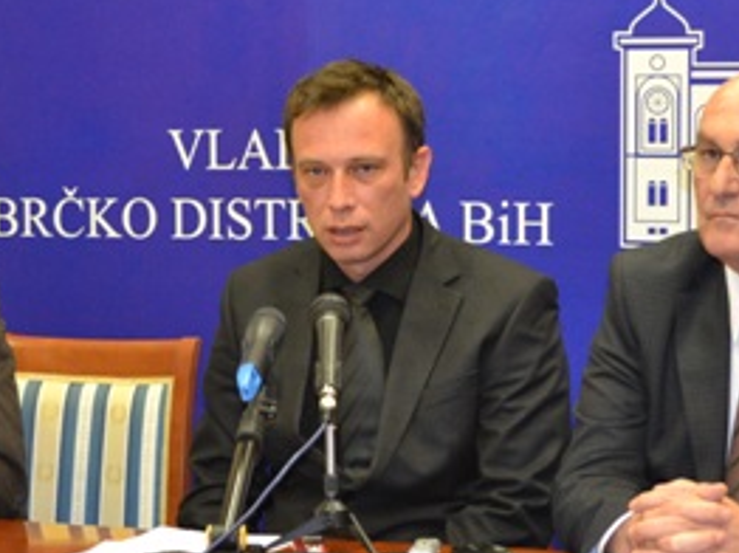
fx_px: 2709
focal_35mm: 127
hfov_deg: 15.5
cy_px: 224
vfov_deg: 11.6
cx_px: 322
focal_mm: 36
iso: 1800
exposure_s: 1/60
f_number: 5
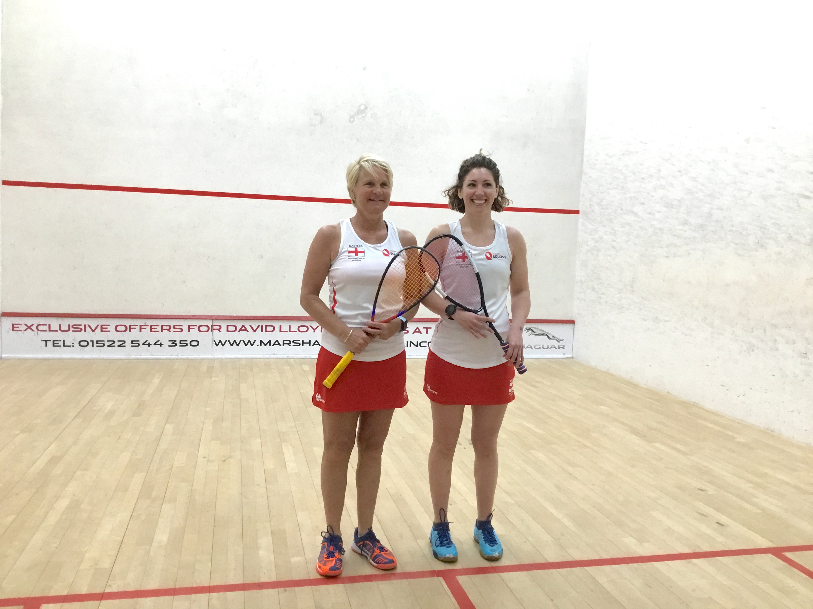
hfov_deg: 58.4
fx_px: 728
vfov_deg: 45.4
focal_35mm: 31
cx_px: 406
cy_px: 304
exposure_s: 1/33
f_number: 2.4
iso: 64
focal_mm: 3.3
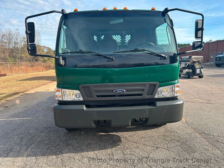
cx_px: 112
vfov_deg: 53.1
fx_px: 168
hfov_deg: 67.3
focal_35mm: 26
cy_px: 84
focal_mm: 5.7
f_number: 1.5
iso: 50
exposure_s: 1/1038
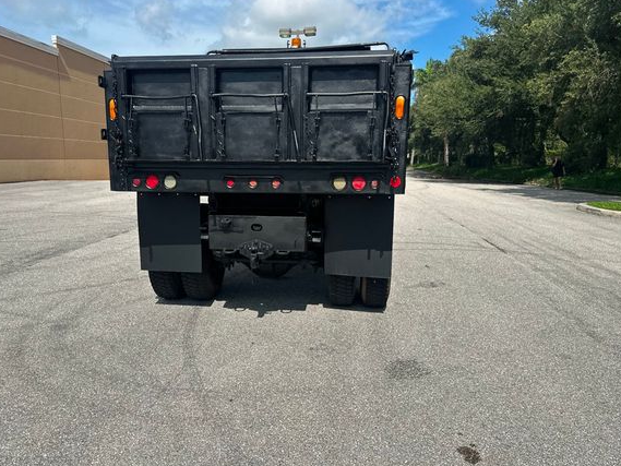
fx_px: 484
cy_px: 234
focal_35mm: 27
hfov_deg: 65.2
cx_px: 286
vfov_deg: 51.4
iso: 80
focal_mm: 6.86
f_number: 1.78
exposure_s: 1/6623
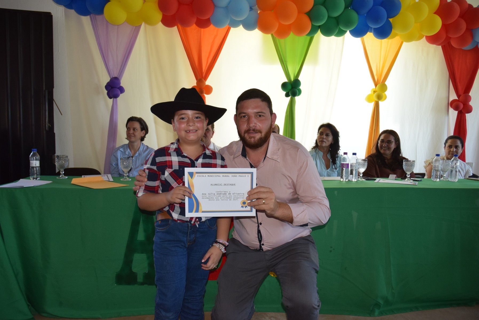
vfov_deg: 48.0
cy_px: 160
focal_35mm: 27
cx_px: 240
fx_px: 360
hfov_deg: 67.3
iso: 800
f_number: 5.6
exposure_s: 1/125
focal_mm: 18
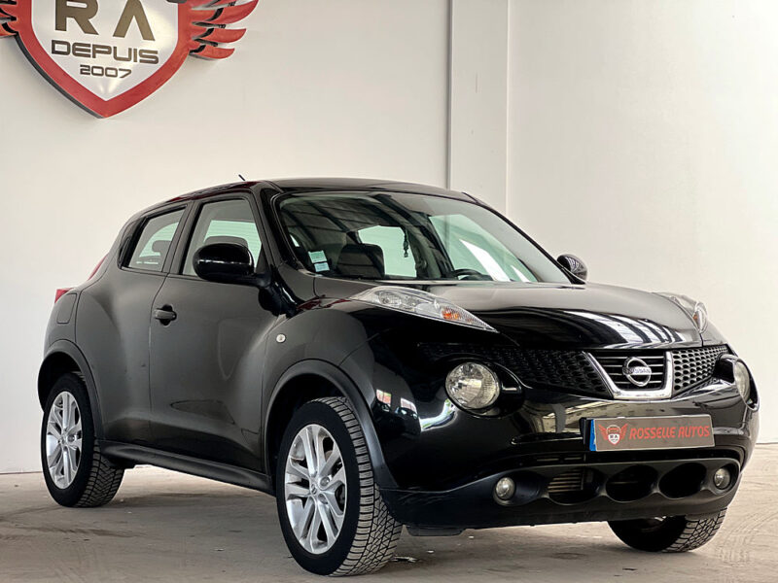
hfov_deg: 25.3
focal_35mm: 77
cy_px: 292
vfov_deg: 19.1
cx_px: 389
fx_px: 1731
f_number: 2.8
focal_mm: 9
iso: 160
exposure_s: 1/40
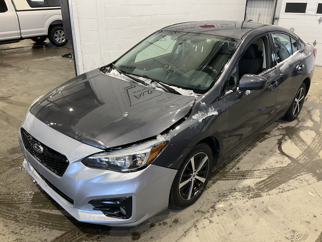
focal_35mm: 29
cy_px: 121
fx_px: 270
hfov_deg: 61.7
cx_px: 161
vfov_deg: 48.2
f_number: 1.8
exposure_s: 1/60
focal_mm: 3
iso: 64
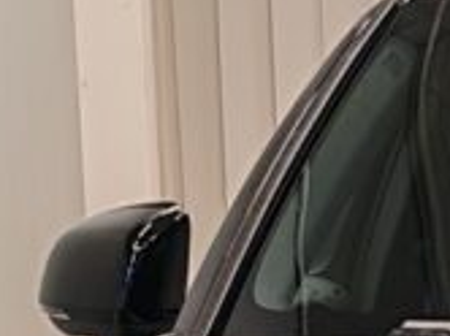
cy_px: 715
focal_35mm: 235
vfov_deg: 6.1
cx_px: 895
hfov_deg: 8.1
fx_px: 3051
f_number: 1.6
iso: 80
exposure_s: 1/100
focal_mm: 5.4
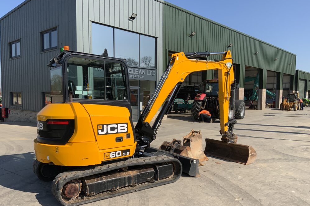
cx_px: 154
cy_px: 115
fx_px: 267
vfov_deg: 42.3
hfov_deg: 60.3
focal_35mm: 31
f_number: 1.8
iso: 16
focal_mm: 3
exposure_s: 1/2058
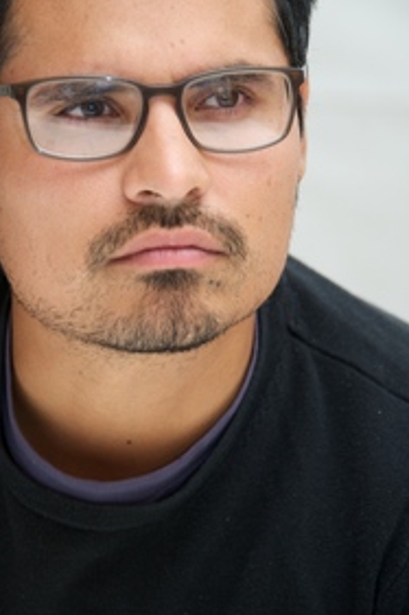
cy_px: 236
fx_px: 5101
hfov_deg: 4.6
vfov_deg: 6.9
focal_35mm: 299
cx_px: 140
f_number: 5.6
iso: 1000
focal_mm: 210
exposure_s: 1/60
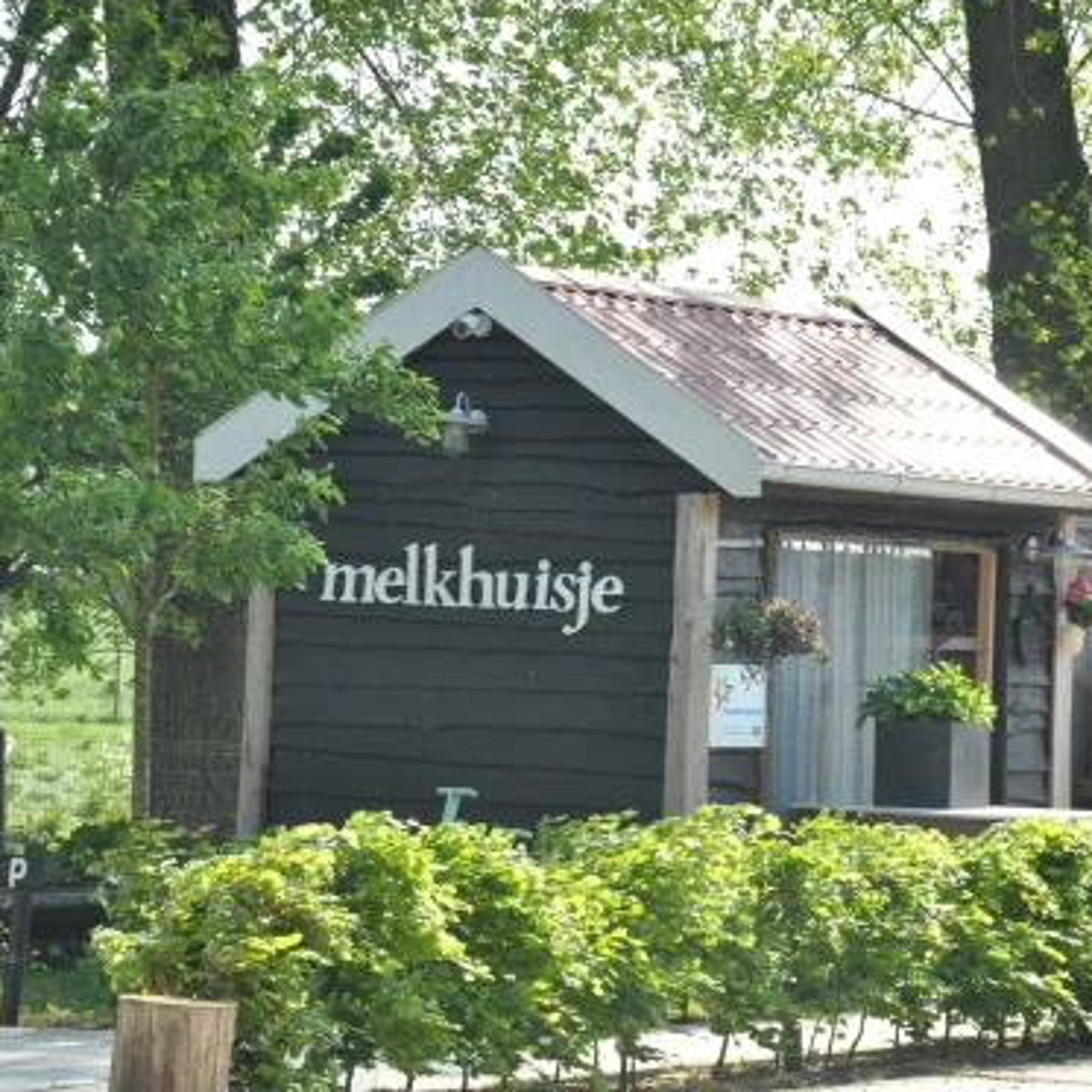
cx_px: 644
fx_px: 5853
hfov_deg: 10.7
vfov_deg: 10.7
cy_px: 552
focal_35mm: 164
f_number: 7.1
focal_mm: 80
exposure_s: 1/800
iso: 1000
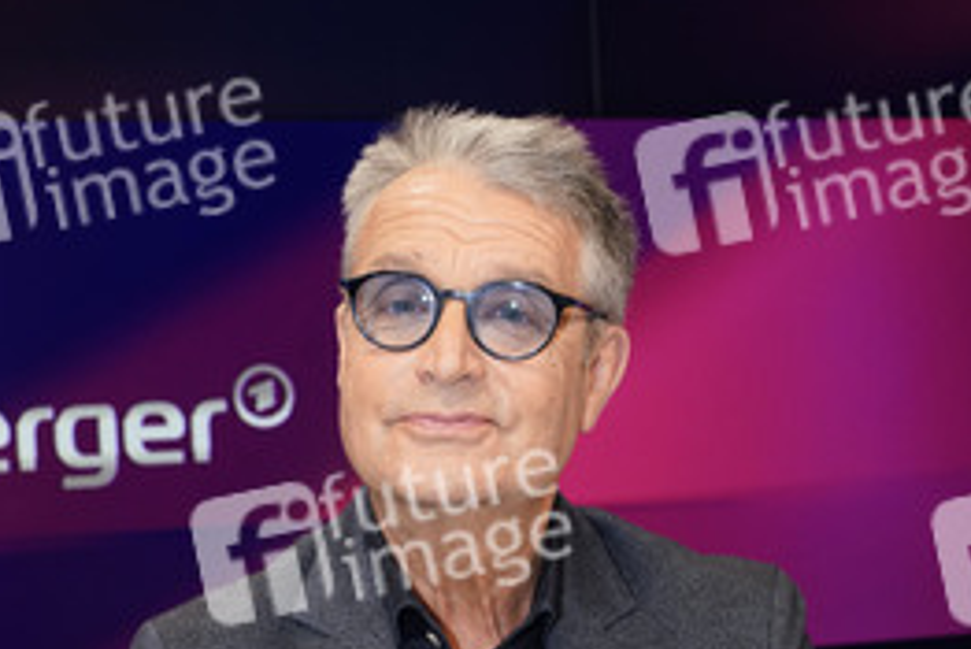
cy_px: 723
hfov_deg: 31.4
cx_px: 489
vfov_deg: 20.2
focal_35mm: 64
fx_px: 1727
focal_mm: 42
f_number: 5.6
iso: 2000
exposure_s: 1/125
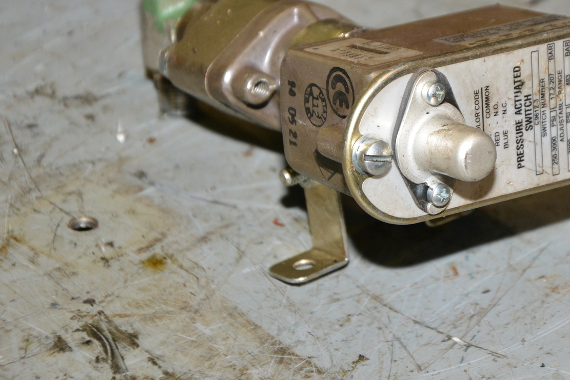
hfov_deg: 9.1
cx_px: 420
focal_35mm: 225
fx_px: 3563
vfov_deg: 6.1
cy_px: 122
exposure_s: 1/60
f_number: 7.1
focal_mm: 98
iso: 800
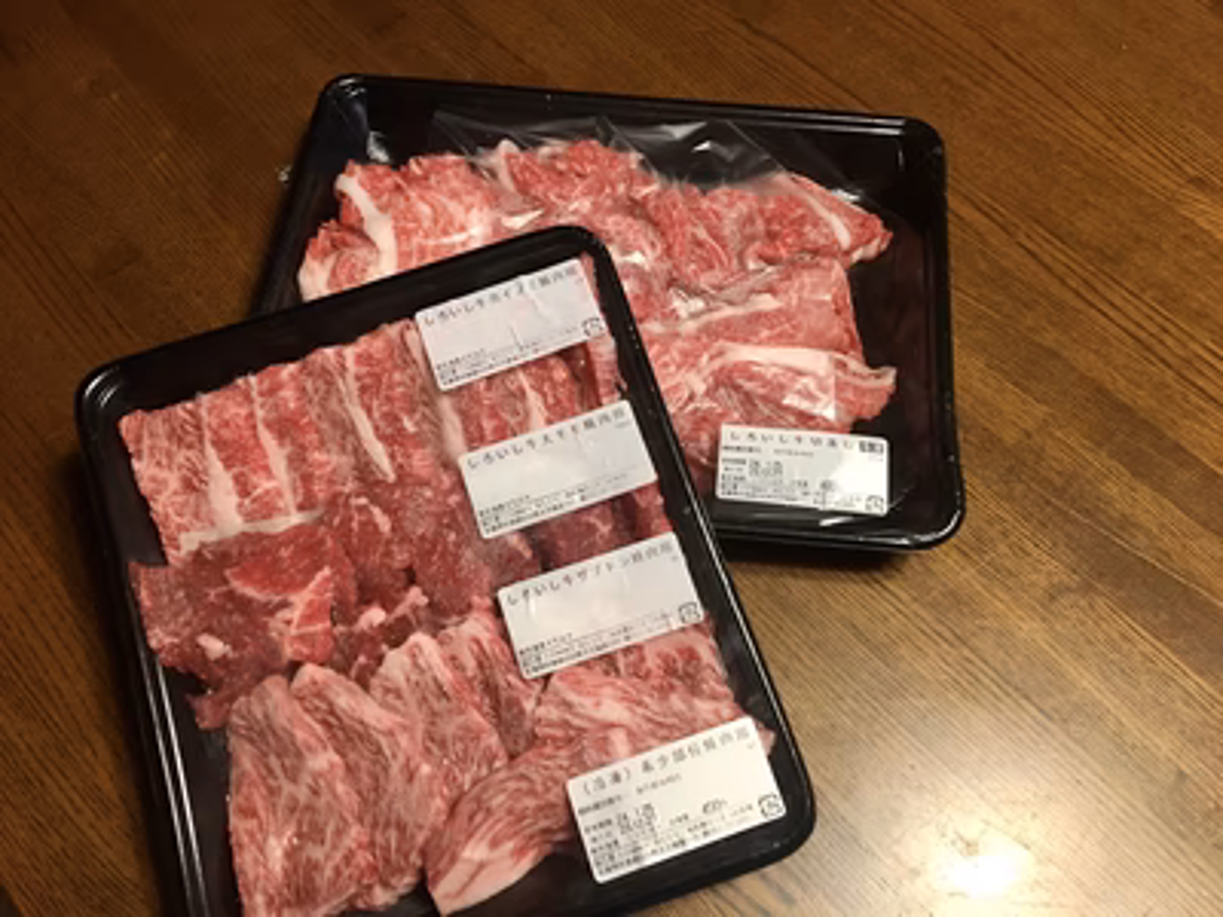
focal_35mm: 29
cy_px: 458
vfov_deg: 48.2
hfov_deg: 61.7
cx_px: 612
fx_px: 1025
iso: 80
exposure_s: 1/15
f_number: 2.2
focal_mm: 4.15
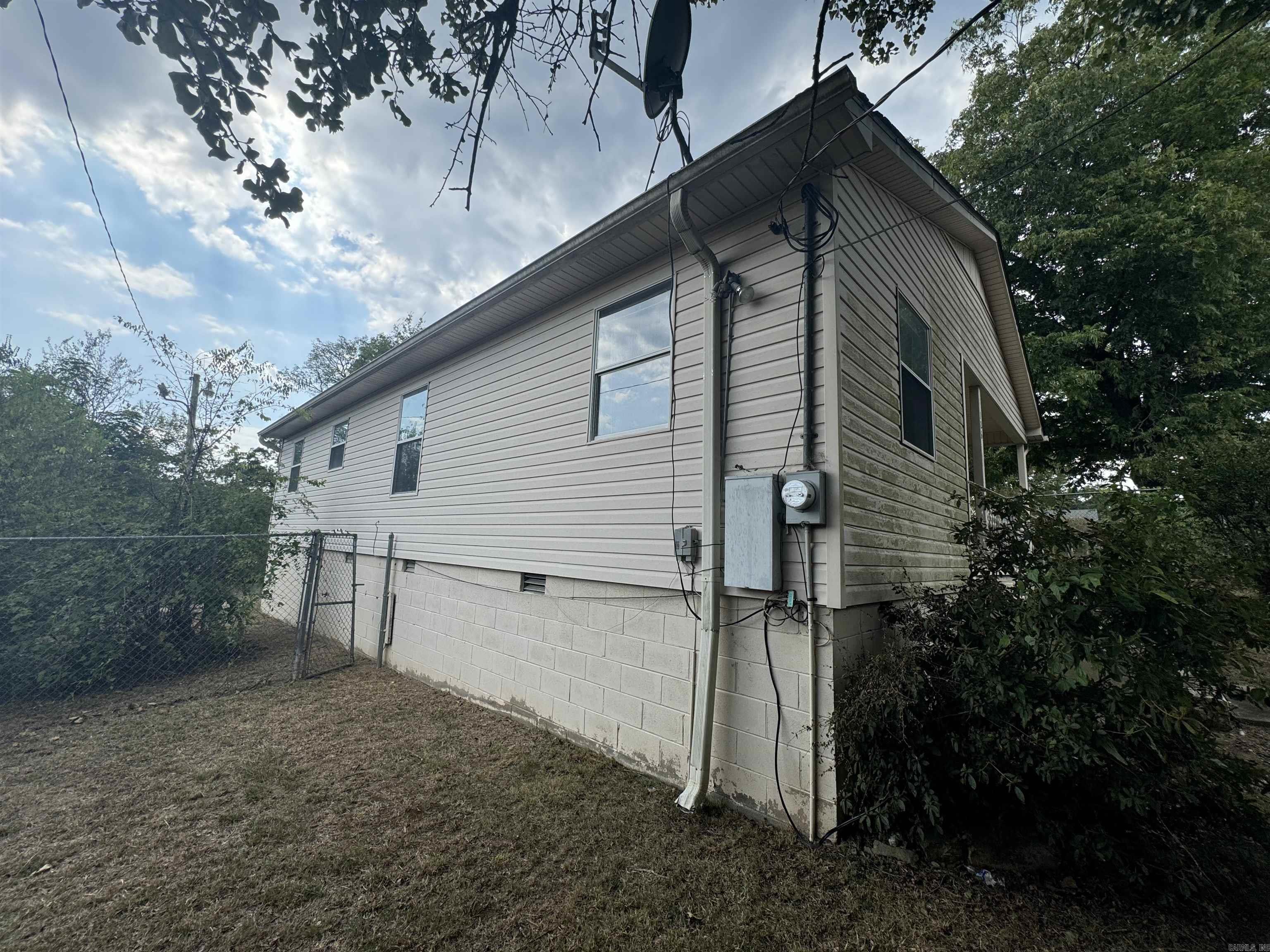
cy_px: 476
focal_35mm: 14
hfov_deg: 102.1
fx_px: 514
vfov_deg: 85.7
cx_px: 635
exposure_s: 1/631
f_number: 2.2
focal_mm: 2.22
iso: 40
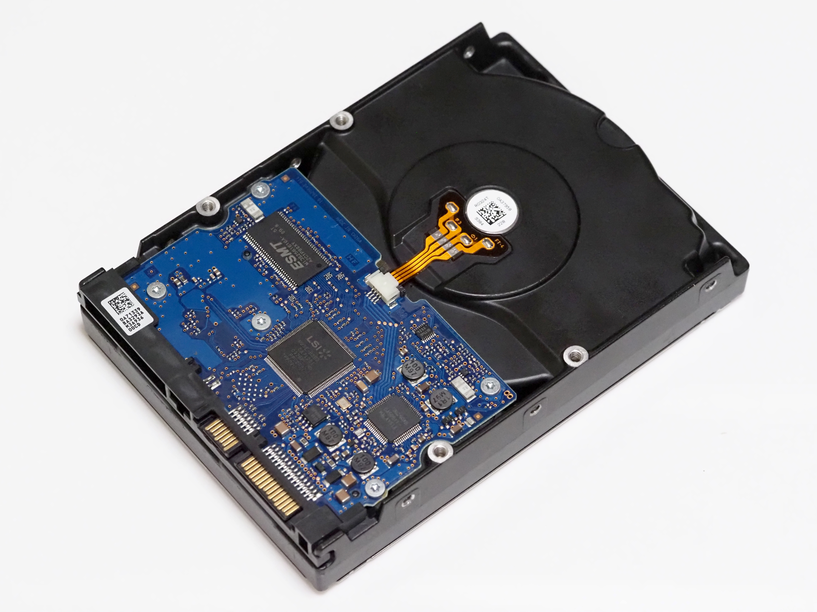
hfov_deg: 16.4
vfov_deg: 12.3
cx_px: 408
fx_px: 2832
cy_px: 306
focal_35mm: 120
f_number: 5.6
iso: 6400
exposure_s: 1/125
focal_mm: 60
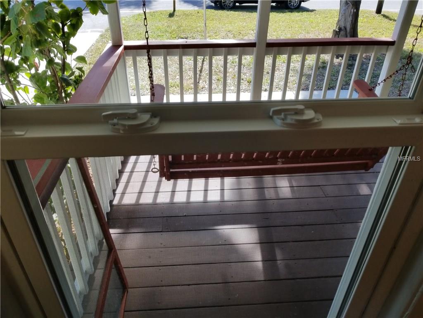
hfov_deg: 67.3
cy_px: 159
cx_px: 212
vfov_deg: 53.1
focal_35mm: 26
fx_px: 318
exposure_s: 1/485
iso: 50
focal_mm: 4.25
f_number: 1.7
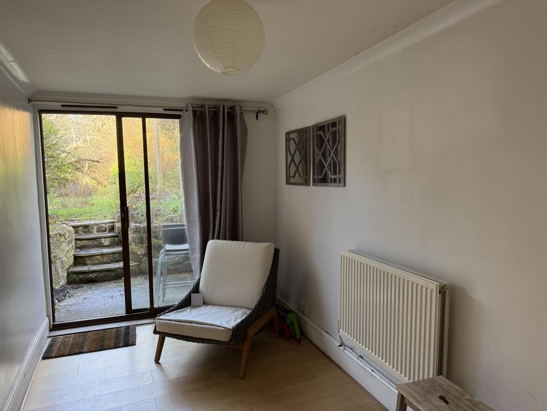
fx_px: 379
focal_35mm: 24
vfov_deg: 56.8
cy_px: 206
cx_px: 274
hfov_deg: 71.6
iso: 200
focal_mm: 6.76
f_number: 1.78
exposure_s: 1/106
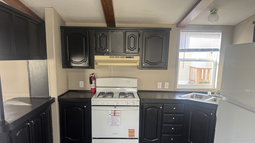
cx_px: 126
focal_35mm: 27
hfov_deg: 69.9
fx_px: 183
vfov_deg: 42.4
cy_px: 93
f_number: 1.78
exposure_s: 1/60
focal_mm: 6.76
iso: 160
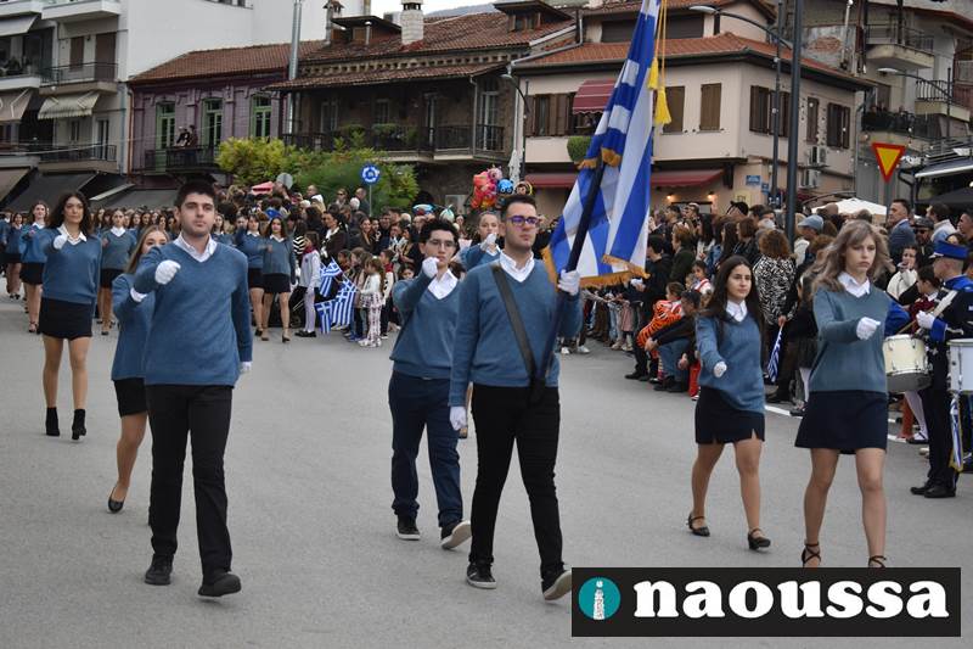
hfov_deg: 24.6
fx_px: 2229
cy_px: 324
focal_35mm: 82
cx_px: 486
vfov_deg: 16.5
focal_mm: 55
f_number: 5.6
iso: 400
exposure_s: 1/250
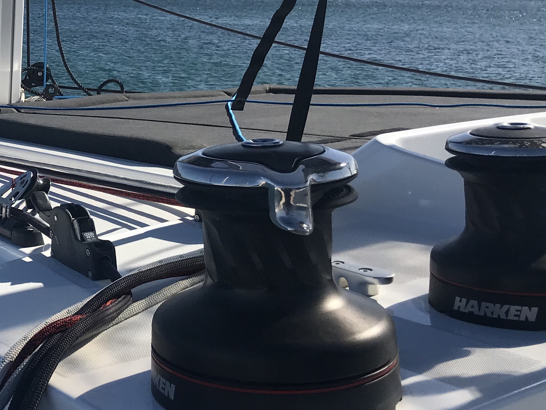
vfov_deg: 21.1
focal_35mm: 69
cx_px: -31
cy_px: 105
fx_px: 1088
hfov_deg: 26.3
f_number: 1.8
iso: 20
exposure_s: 1/3690
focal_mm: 3.99
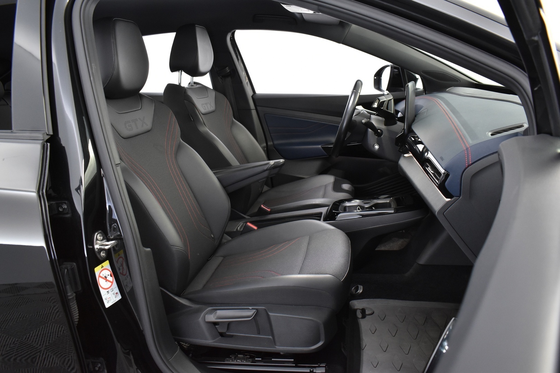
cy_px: 186
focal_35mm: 27
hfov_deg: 67.4
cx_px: 280
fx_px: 420
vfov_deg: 47.9
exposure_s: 1/8
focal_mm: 18
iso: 1250
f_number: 5.6
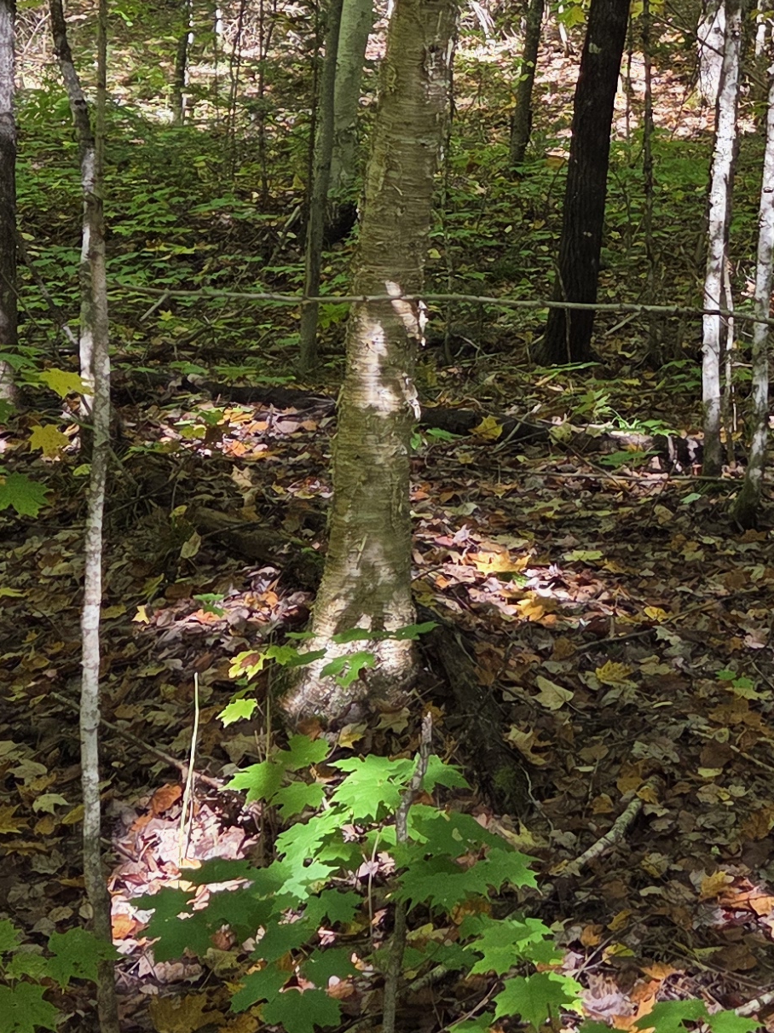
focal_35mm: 76
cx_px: 910
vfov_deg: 24.9
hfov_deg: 18.4
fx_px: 2266
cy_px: 103
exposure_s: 1/180
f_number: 1.8
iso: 125
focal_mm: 5.4
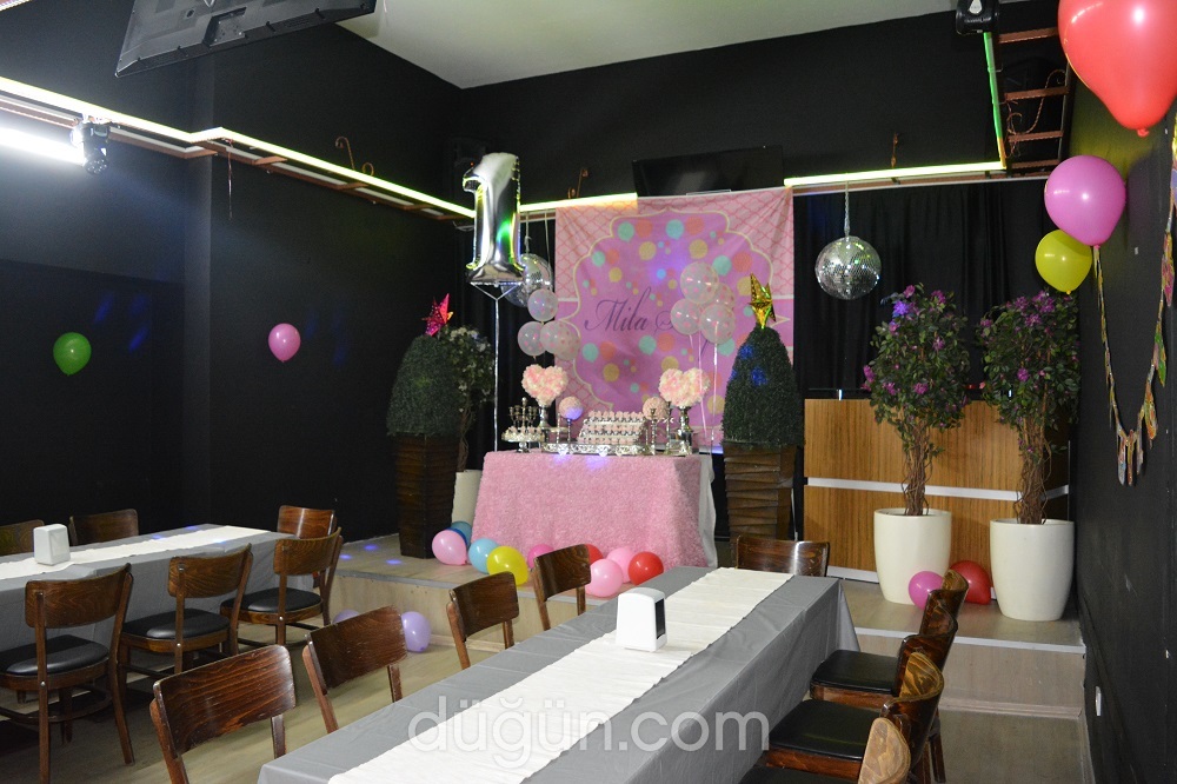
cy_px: 392
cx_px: 588
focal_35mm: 27
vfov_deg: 47.9
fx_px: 882
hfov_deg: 67.4
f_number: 3.5
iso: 3200
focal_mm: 18
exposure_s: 1/60
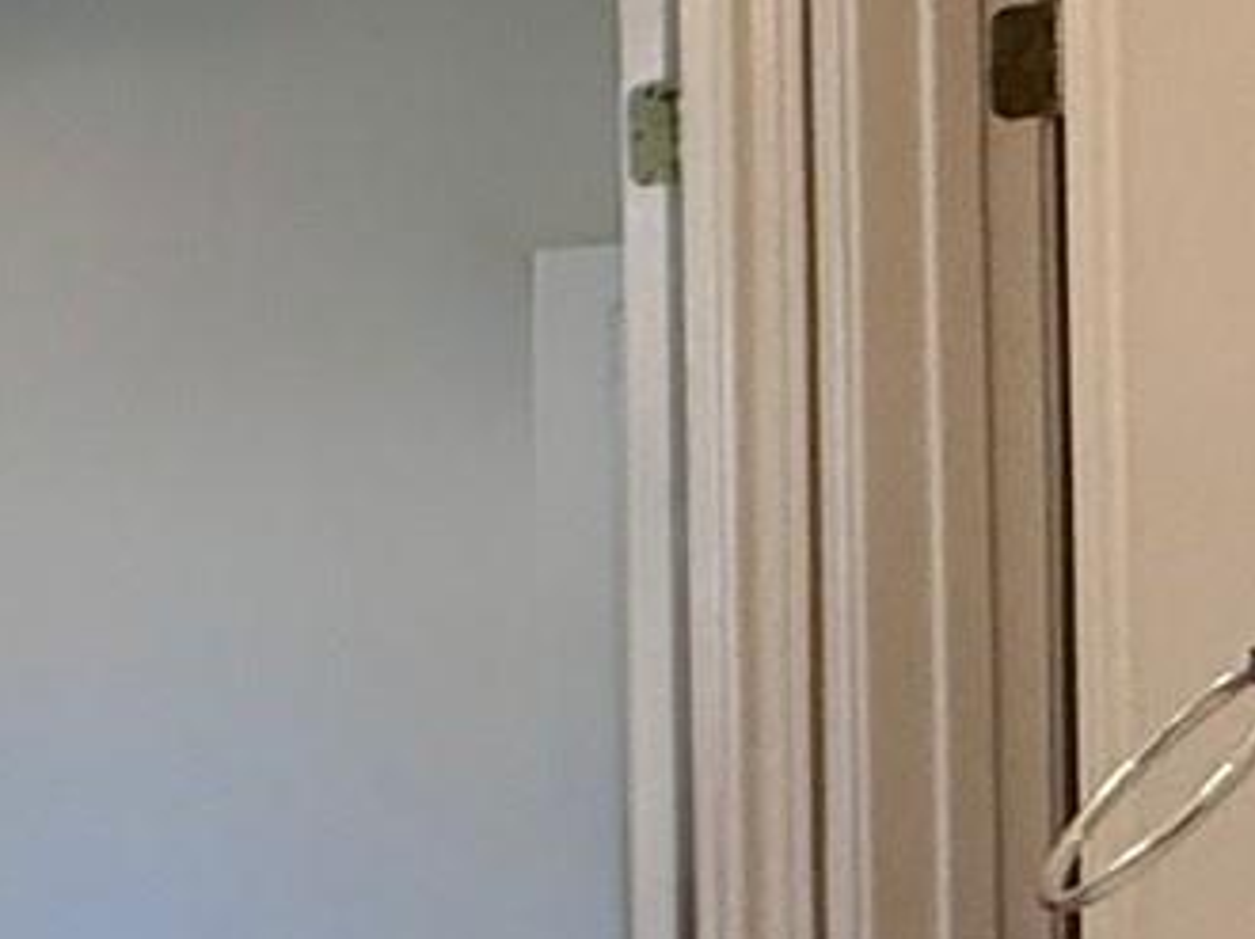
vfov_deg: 16.9
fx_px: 3152
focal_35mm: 87
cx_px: -1350
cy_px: 658
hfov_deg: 16.4
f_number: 2.2
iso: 320
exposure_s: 1/120
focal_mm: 2.22
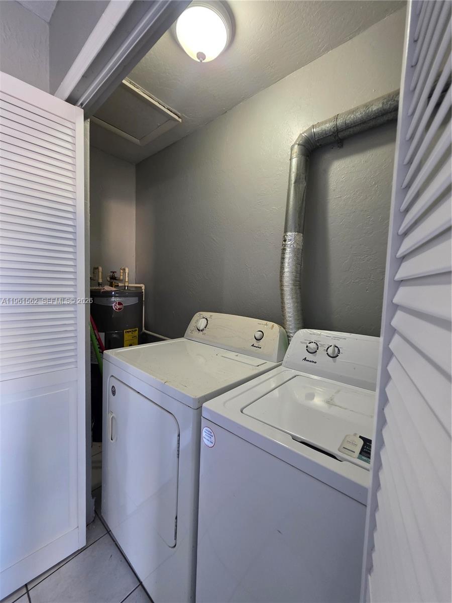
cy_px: 302
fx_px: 226
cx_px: 226
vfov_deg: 106.2
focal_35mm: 13
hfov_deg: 89.9
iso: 250
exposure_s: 1/60
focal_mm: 2.2
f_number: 1.9
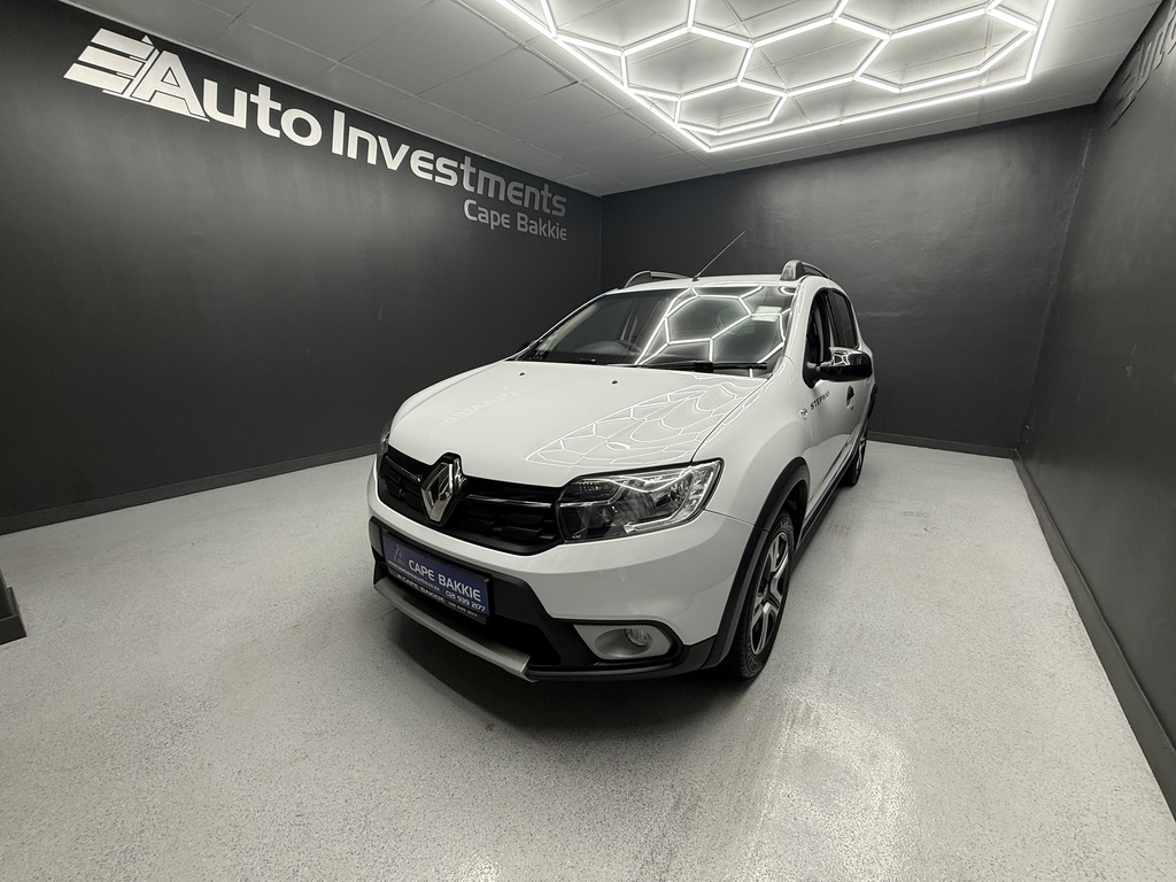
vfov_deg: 85.7
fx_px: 476
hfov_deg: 102.1
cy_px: 441
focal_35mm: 14
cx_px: 588
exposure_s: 1/100
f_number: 2.2
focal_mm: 2.22
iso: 100
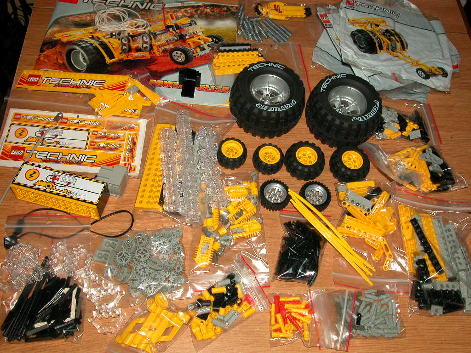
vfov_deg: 40.7
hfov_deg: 52.6
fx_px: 476
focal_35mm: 35
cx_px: 236
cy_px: 176
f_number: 4.2
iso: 200
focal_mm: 9
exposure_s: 1/60
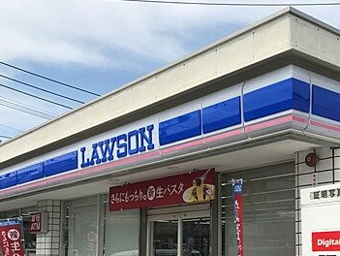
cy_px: 214
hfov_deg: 36.9
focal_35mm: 51
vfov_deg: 27.9
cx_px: 238
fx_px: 501
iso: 20
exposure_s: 1/3195
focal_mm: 3.99
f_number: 1.8
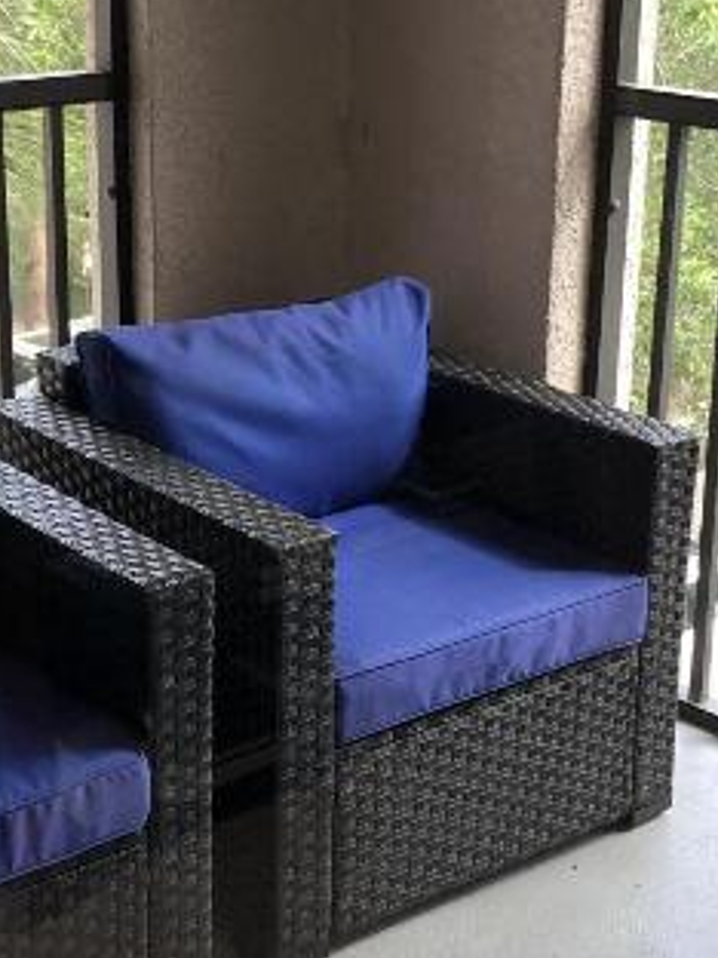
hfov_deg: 21.3
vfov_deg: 28.2
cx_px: 282
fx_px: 1908
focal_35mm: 69
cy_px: 442
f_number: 1.8
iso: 25
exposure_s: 1/40
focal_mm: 4
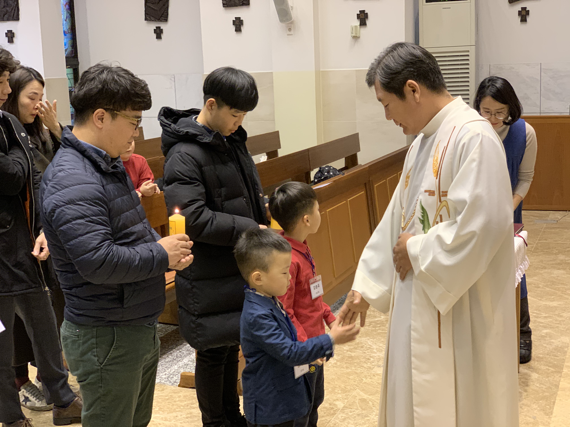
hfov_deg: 36.8
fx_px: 856
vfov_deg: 28.0
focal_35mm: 52
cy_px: 214
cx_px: 285
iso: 320
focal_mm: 6
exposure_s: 1/60
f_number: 2.4
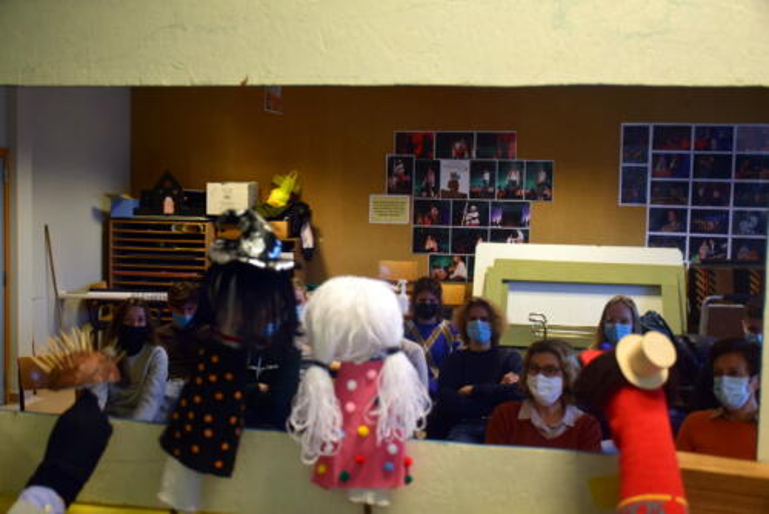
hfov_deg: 47.9
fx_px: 866
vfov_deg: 33.1
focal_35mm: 40
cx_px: 384
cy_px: 257
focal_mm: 27
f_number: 4
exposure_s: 1/40
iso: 500
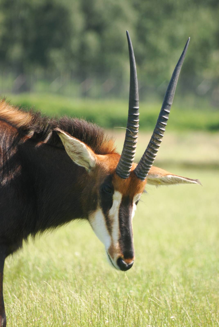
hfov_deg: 4.2
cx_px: 110
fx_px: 3003
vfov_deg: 6.2
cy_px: 164
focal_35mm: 330
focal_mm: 220
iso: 360
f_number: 5.3
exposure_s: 1/500
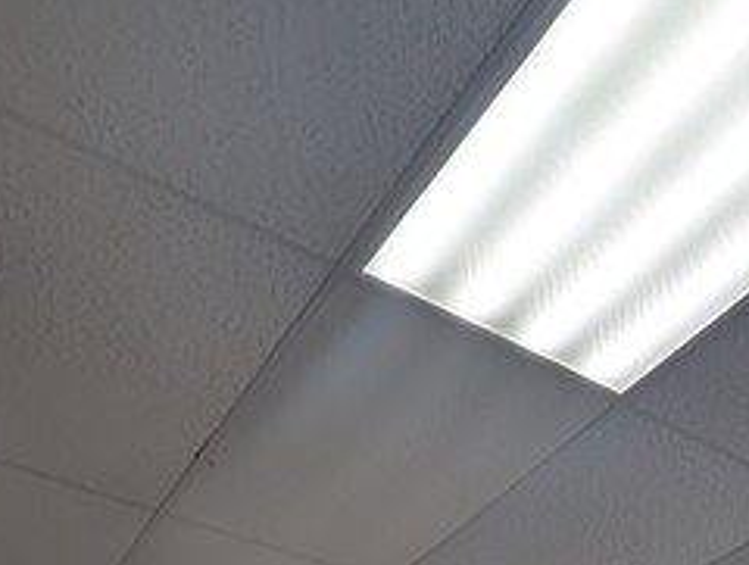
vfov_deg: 18.8
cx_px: 850
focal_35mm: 51
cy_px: 1118
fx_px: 1106
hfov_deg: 32.3
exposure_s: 1/157
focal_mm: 2.02
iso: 55
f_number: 1.7
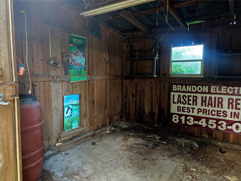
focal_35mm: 23
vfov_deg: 58.9
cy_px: 90
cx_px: 120
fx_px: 160
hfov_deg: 73.9
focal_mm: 6.3
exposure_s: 1/120
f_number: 1.7
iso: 640
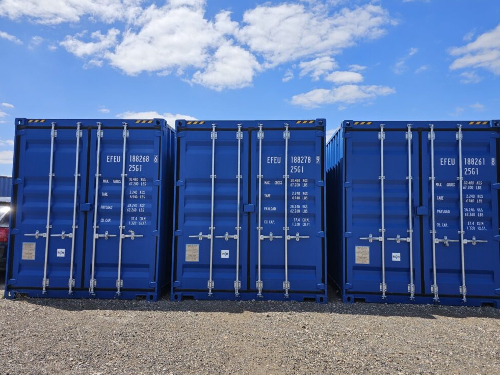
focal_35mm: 24
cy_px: 182
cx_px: 255
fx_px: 347
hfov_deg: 71.6
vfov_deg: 56.8
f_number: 1.7
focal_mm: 6.3
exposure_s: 1/934
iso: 10
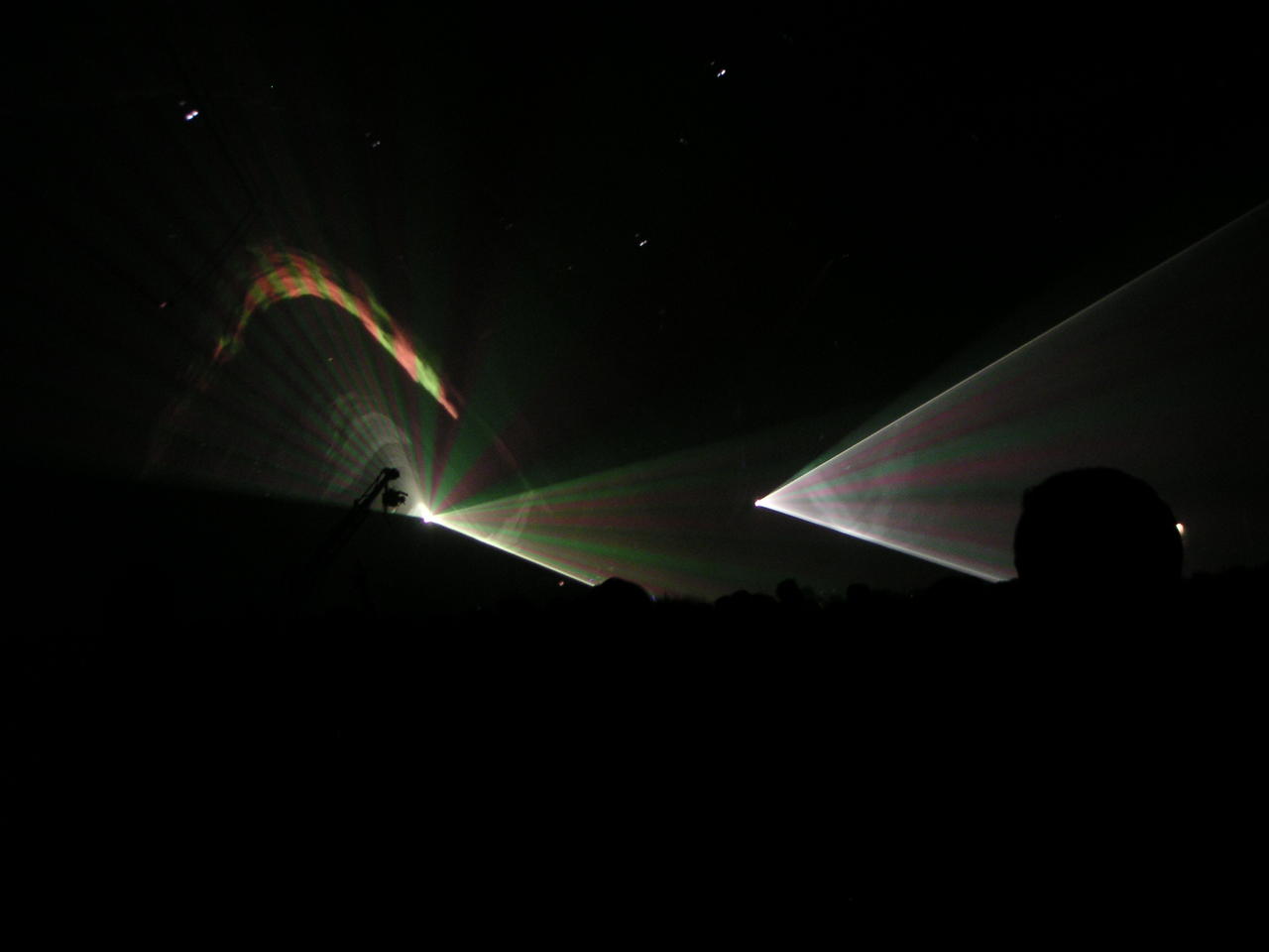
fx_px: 1393
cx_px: 634
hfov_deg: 49.0
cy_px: 476
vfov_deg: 37.7
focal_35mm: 38
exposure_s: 1/8
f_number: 2.8
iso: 100
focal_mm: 6
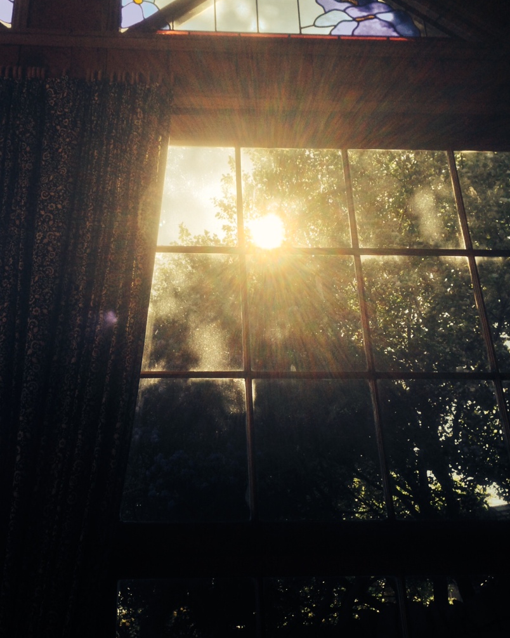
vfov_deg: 44.6
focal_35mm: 41
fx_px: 774
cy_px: 265
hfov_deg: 36.4
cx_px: 213
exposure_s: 1/821
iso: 50
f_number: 2.4
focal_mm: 4.12
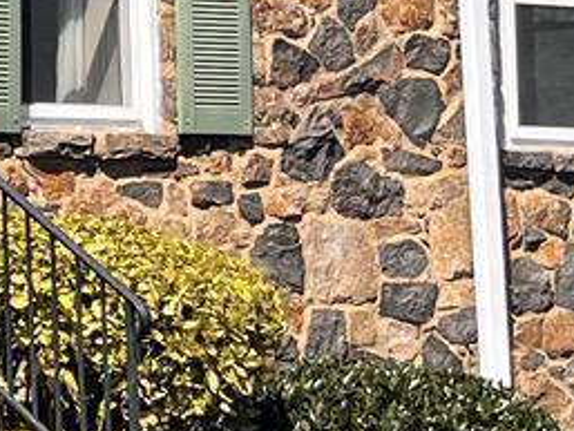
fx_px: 3434
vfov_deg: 7.1
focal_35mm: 207
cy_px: -134
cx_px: -1070
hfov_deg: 8.3
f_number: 1.6
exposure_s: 1/2137
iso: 50
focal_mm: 5.1
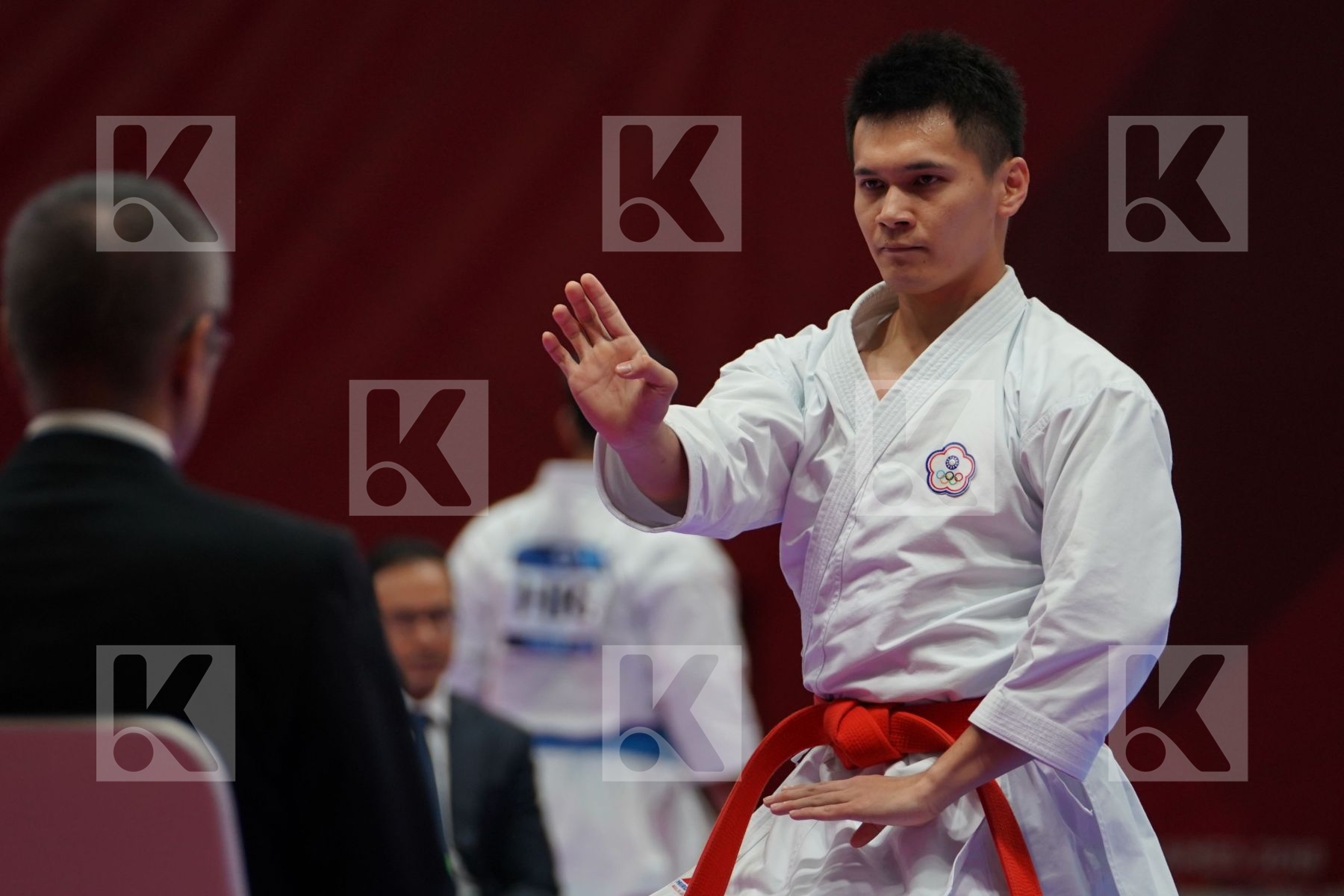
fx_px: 13775
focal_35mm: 369
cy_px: 448
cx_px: 672
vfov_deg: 3.7
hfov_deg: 5.6
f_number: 4
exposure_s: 1/500
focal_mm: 246
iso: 1000
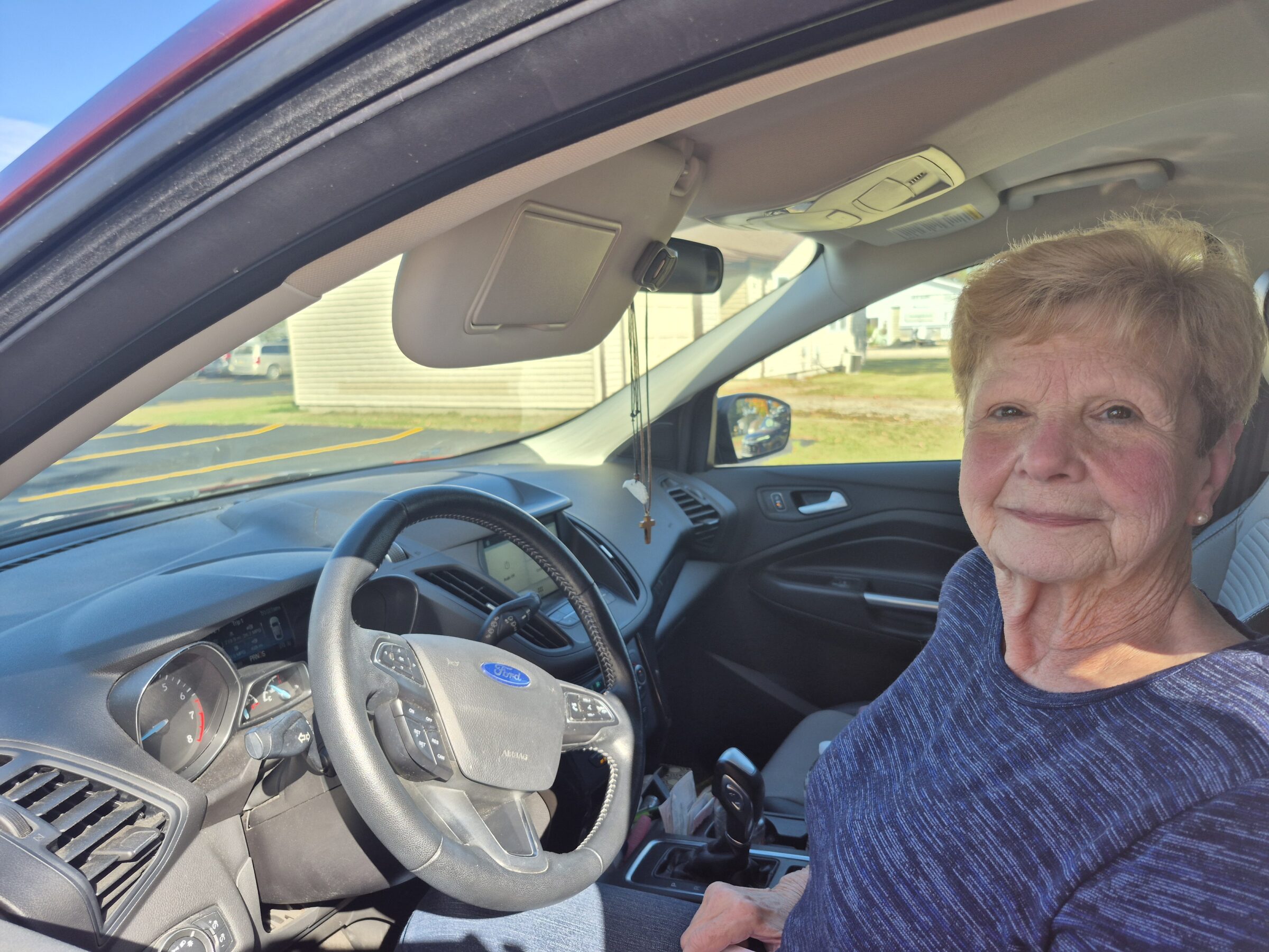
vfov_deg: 58.9
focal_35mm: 23
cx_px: 634
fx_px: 843
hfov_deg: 73.9
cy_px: 476
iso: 25
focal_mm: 5.4
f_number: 1.8
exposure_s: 1/453
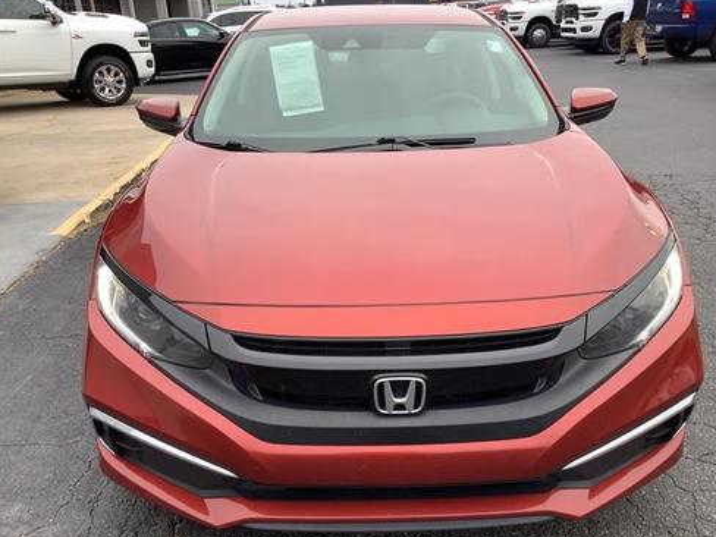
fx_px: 662
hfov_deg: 56.8
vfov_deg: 44.2
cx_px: 358
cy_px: 270
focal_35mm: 32
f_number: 2.4
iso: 25
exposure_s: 1/198
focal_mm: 3.3
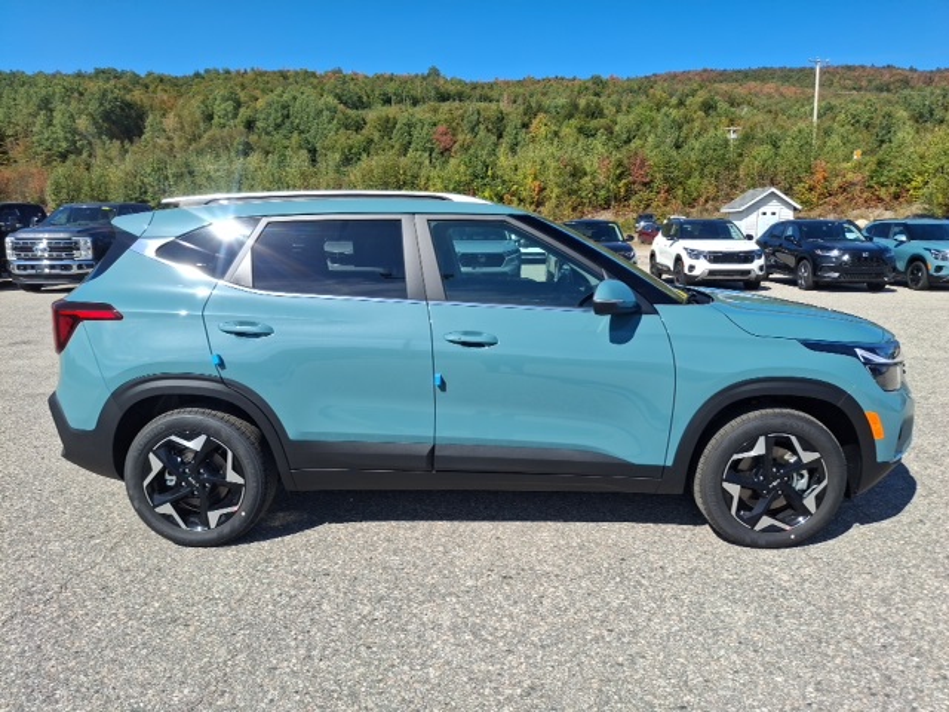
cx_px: 474
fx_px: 685
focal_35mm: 25
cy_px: 356
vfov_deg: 54.9
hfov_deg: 69.4
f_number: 1.8
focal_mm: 4.69
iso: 30
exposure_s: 1/1376
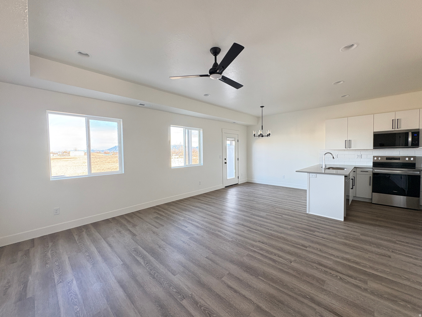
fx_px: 171
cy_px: 158
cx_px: 211
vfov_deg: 85.7
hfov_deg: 102.1
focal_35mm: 14
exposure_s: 1/68
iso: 250
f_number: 2.2
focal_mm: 2.22
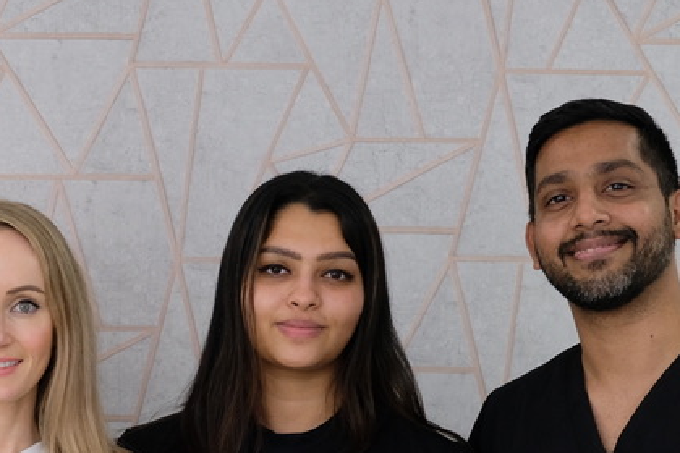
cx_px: 162
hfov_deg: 21.7
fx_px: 1757
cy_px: 487
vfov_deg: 14.4
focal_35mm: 93
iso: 800
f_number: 4
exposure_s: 1/52
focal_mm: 24.3
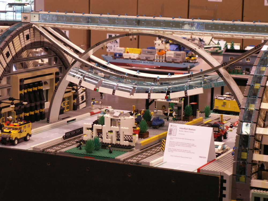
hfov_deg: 18.2
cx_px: 134
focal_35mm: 108
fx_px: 836
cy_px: 100
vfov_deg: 13.7
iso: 160
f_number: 3.5
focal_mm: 17.62
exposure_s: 1/20
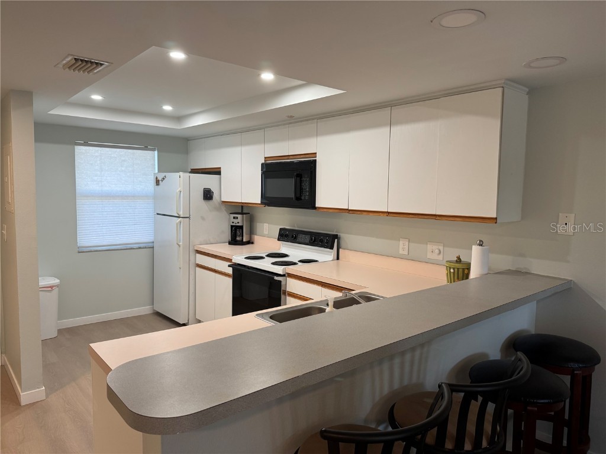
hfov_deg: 71.6
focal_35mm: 24
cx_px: 303
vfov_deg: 56.8
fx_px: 420
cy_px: 227
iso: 160
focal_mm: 6.76
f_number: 1.78
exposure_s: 1/120
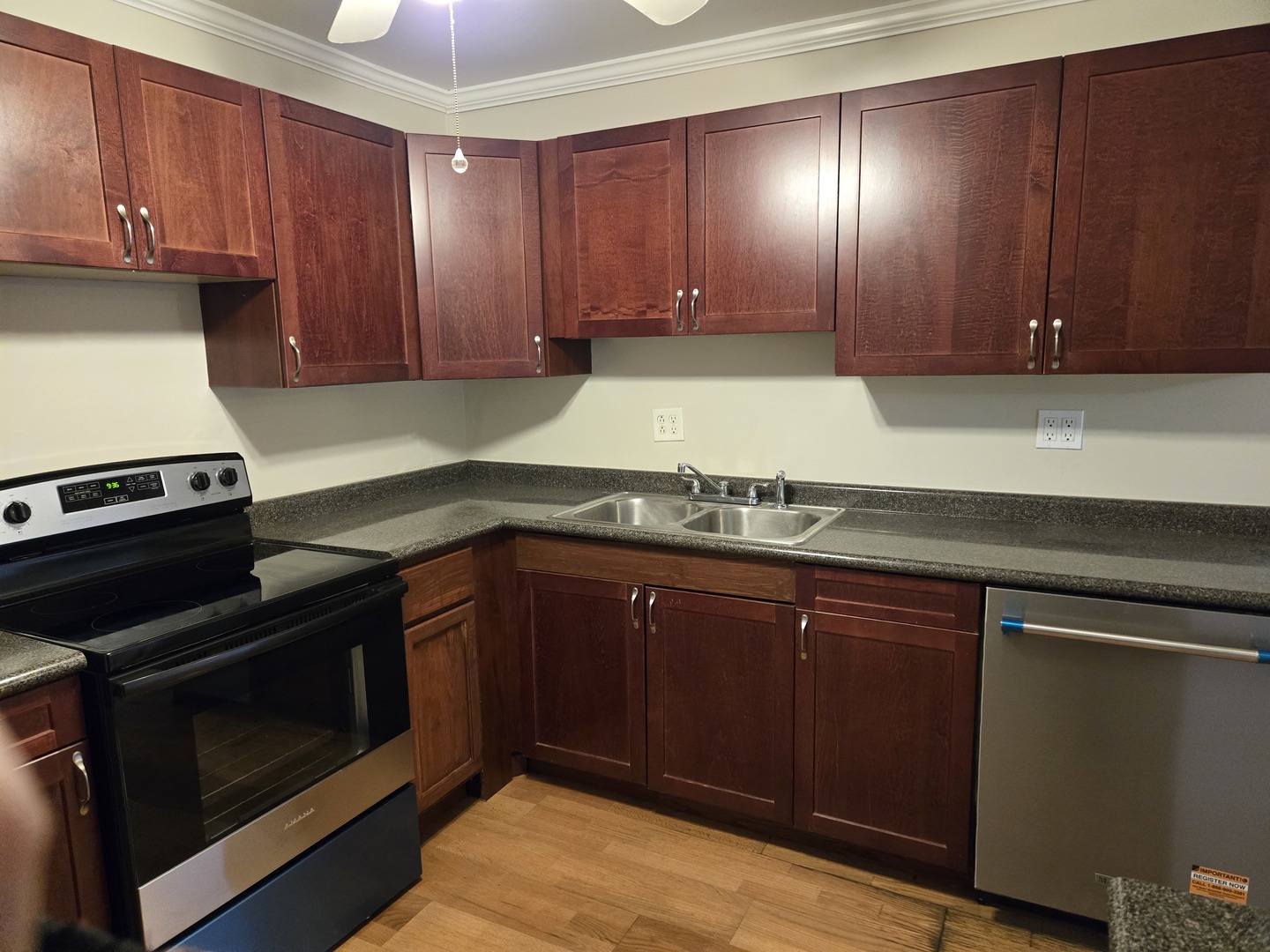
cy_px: 476
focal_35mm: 23
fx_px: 844
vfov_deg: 58.9
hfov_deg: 73.9
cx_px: 635
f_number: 1.8
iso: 1000
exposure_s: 1/120
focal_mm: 5.4
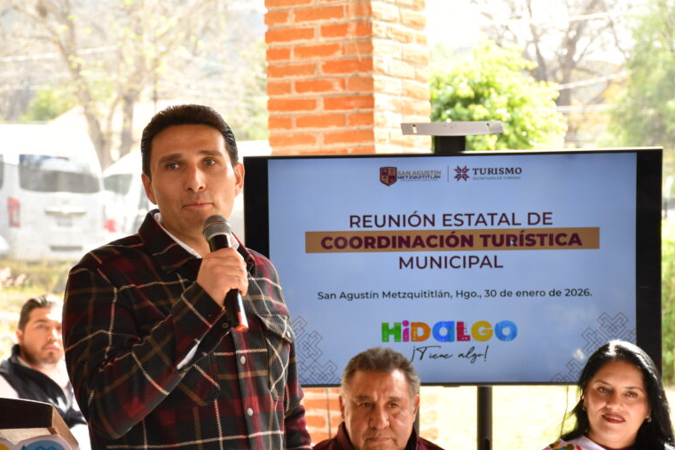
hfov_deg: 19.3
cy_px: 225
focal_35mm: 106
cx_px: 336
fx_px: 1987
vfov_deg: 12.9
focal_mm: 70
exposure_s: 1/125
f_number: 7.1
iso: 500
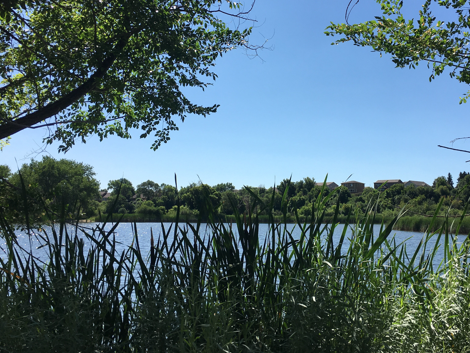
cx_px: 276
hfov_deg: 48.8
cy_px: 132
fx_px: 516
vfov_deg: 37.5
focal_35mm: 38
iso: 25
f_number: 2.2
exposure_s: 1/1972
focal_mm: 4.15
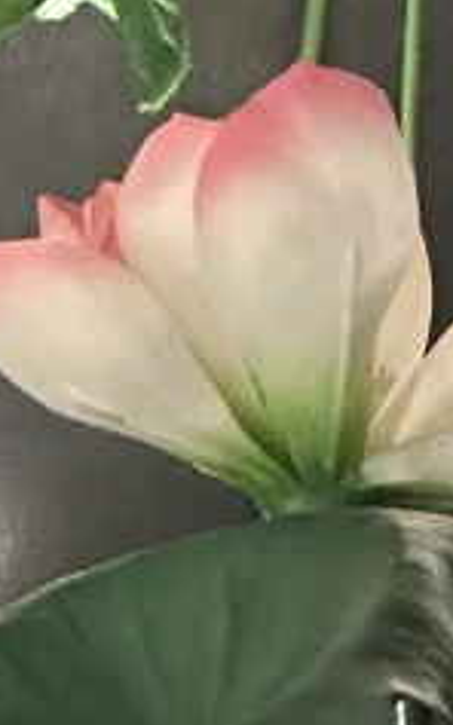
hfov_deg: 2.6
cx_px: 646
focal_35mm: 496
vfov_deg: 4.2
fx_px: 9804
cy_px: 1141
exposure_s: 1/34
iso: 640
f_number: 2.8
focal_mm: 9
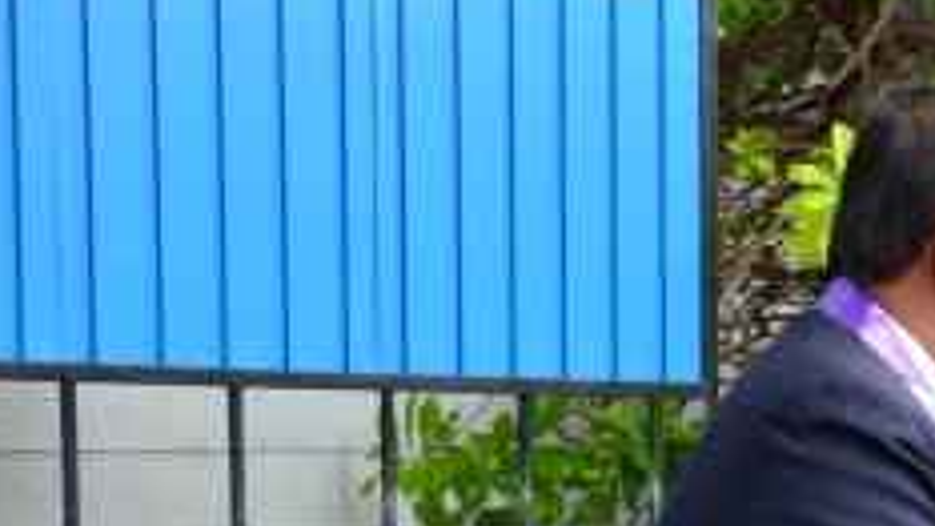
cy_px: 626
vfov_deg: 12.2
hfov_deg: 20.4
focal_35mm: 97
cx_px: 1152
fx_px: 2405
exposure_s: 1/100
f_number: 7.1
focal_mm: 24
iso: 400
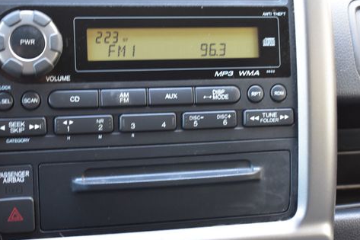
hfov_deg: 29.2
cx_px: 191
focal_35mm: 69
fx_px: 690
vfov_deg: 19.7
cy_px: 110
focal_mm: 34
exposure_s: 1/15
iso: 1000
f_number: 6.3
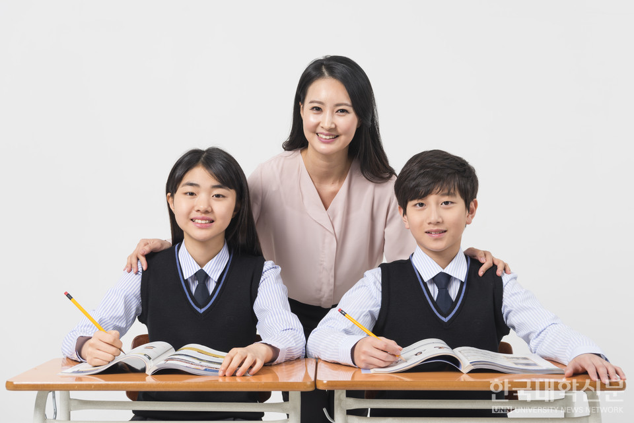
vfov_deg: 23.4
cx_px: 317
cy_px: 212
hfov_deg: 34.5
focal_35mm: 58
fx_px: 1022
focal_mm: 58
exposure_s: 1/125
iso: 64
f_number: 8
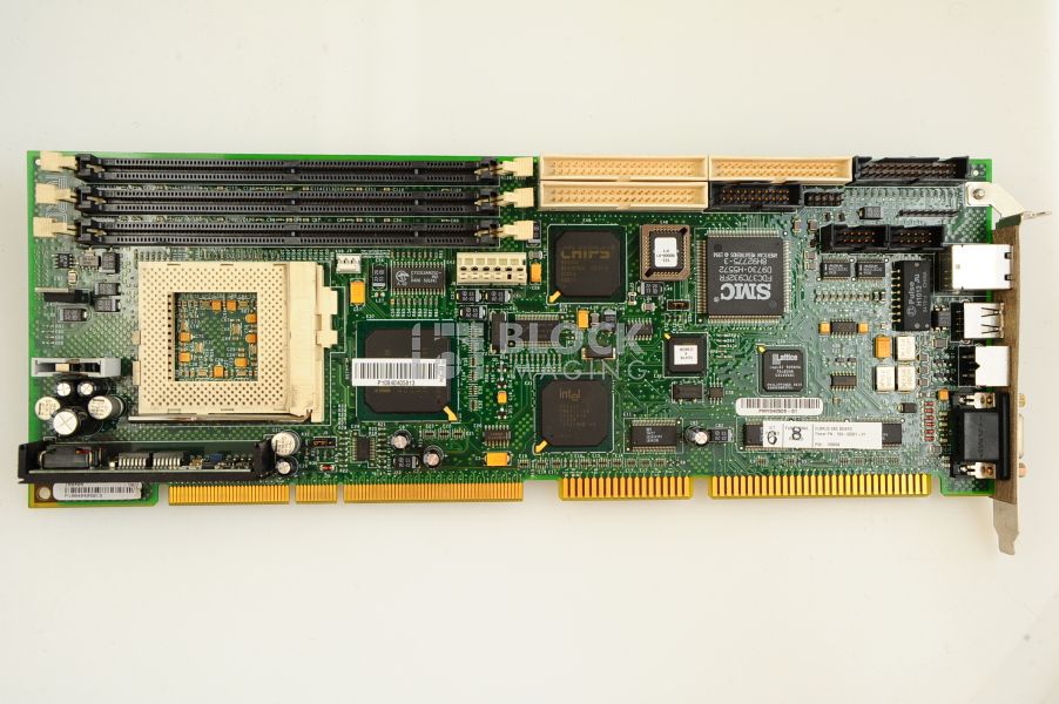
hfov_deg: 46.4
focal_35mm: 42
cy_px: 352
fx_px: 1235
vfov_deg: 31.8
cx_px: 530
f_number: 11
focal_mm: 42
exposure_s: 1/125
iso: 800
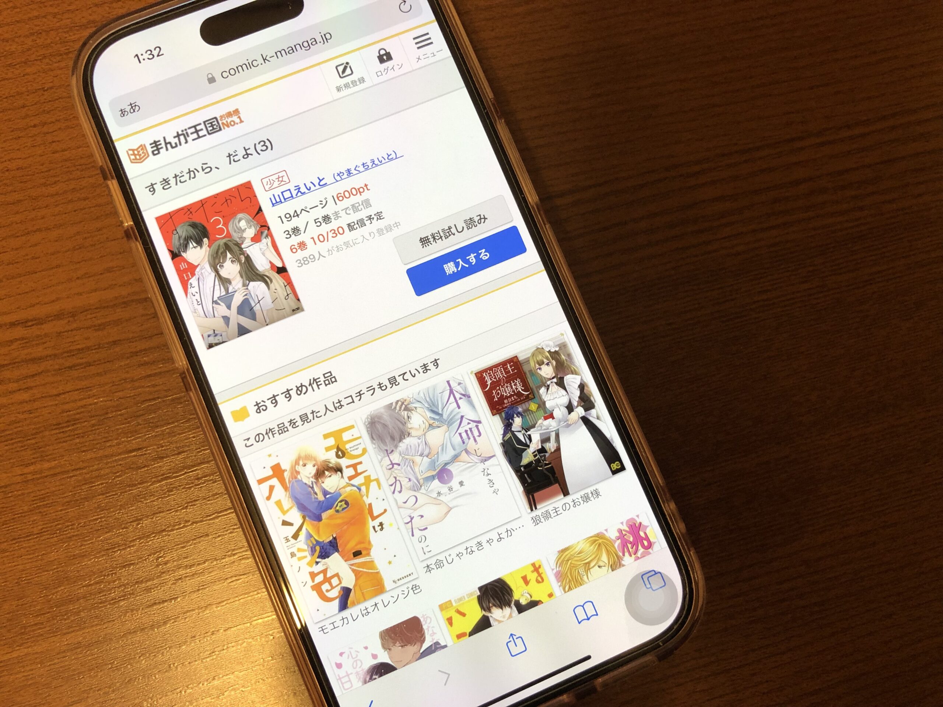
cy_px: 354
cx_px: 472
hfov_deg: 63.4
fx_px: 763
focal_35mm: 28
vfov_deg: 49.7
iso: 40
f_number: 1.8
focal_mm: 3.99
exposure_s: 1/20
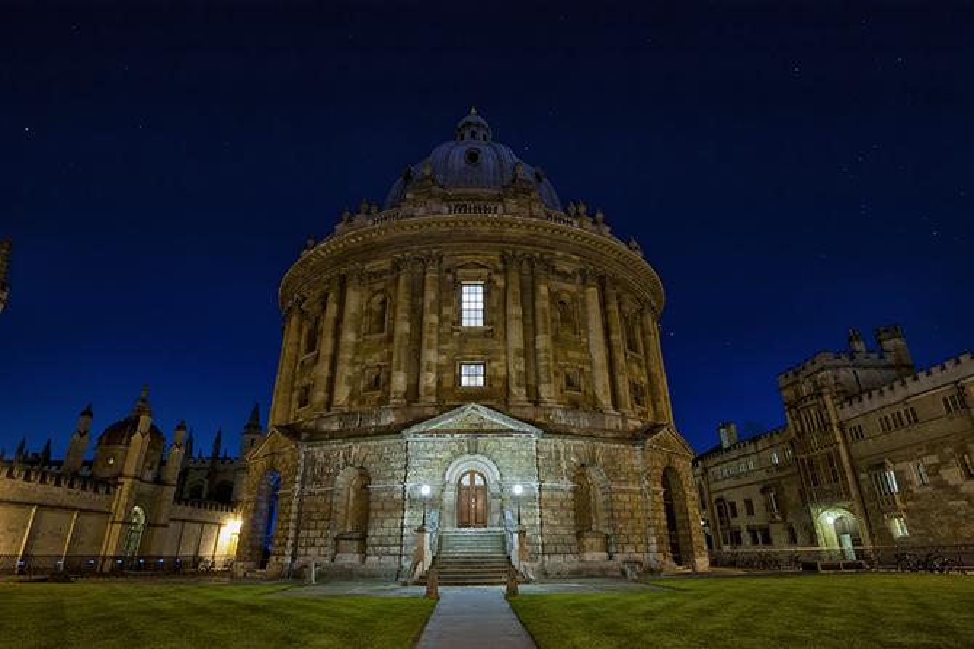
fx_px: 514
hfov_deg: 86.9
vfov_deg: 64.5
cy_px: 324
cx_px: 487
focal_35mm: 19
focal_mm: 19
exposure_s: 13
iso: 200
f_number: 8
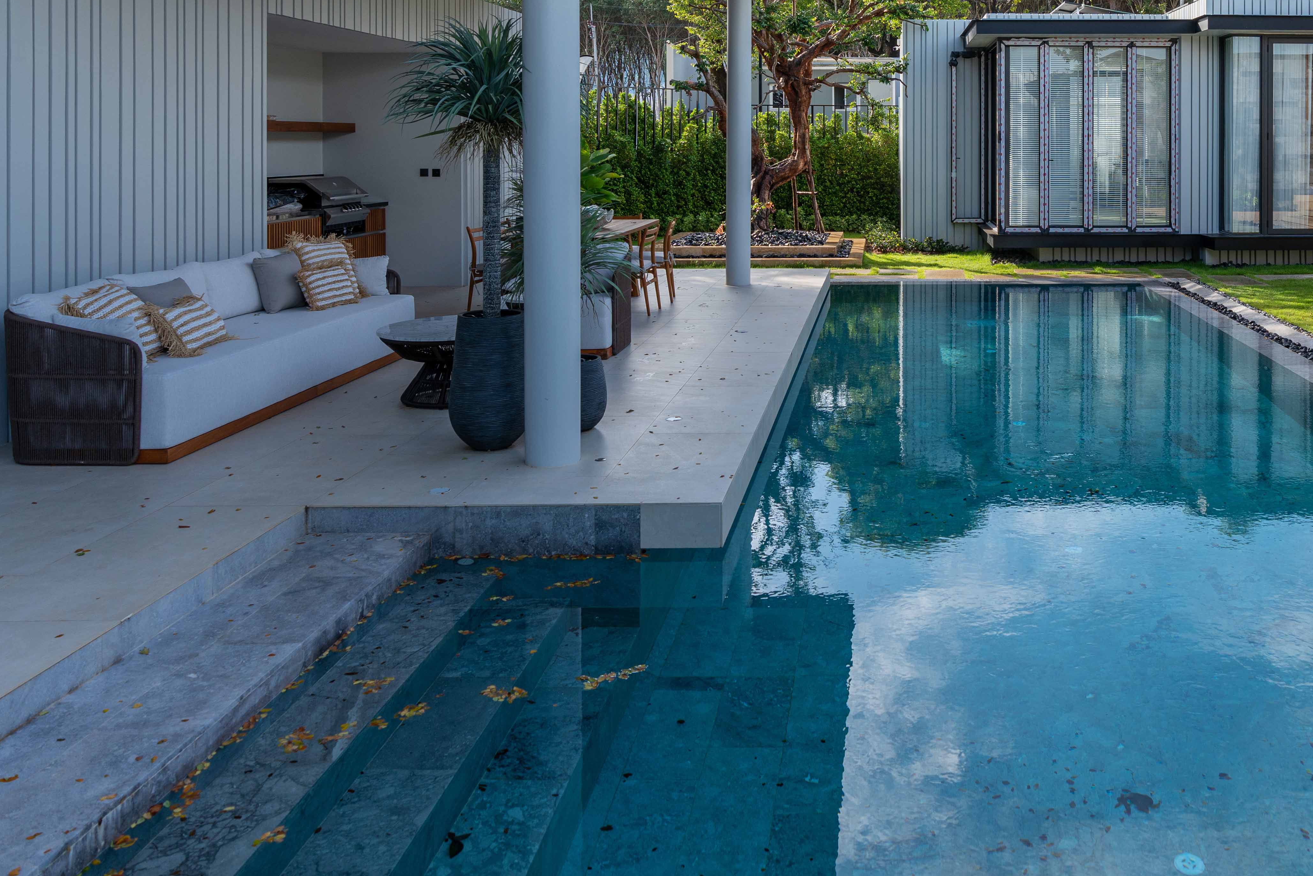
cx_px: 944
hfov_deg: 57.9
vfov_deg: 40.5
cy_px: 168
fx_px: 1131
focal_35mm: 31
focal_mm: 16
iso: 100
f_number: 4.5
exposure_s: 1/250
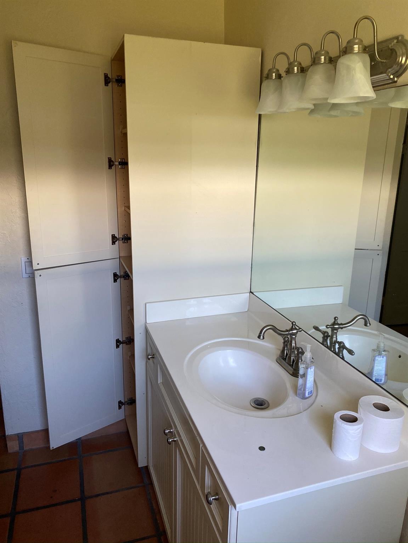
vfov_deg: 67.3
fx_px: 409
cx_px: 204
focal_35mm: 26
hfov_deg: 53.1
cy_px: 272
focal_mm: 4.25
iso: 125
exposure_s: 1/97
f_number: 1.8
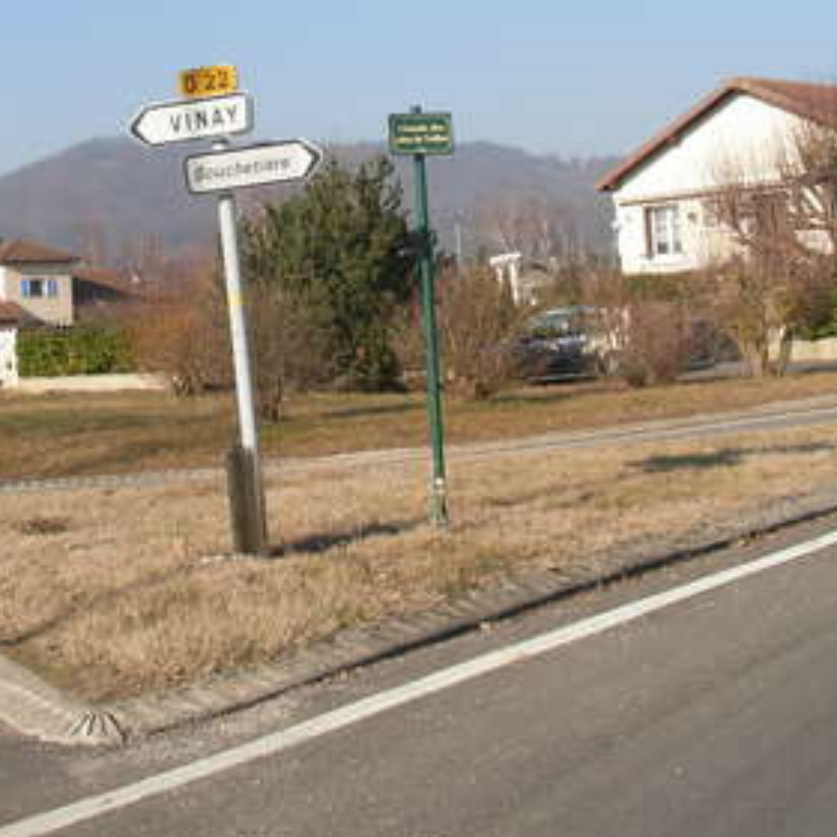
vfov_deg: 23.8
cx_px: 200
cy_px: 236
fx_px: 1970
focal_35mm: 72
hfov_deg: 23.7
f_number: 4.9
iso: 79
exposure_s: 1/395
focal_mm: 6.3
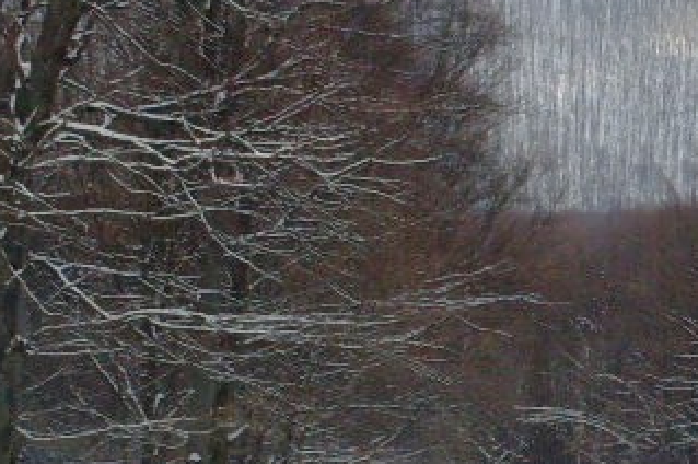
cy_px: 385
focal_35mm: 127
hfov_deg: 16.0
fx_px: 2460
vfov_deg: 10.7
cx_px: 621
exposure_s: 1/180
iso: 80
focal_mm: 6.3
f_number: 8.4
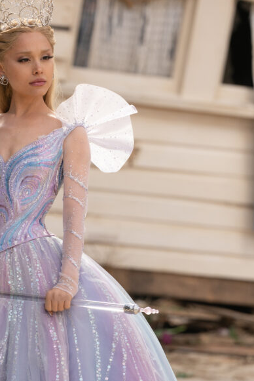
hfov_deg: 5.3
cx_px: 10
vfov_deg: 7.9
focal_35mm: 259
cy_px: 179
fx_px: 2738
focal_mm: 147
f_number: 3.5
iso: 320
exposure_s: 1/2500
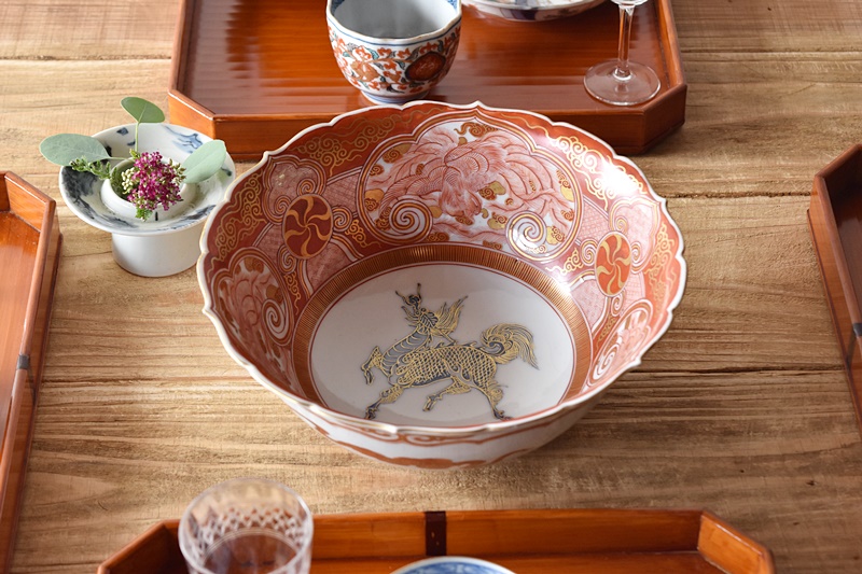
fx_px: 1975
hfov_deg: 24.6
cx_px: 431
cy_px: 287
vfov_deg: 16.5
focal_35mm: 82
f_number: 5.6
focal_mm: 55
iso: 800
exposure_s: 1/15
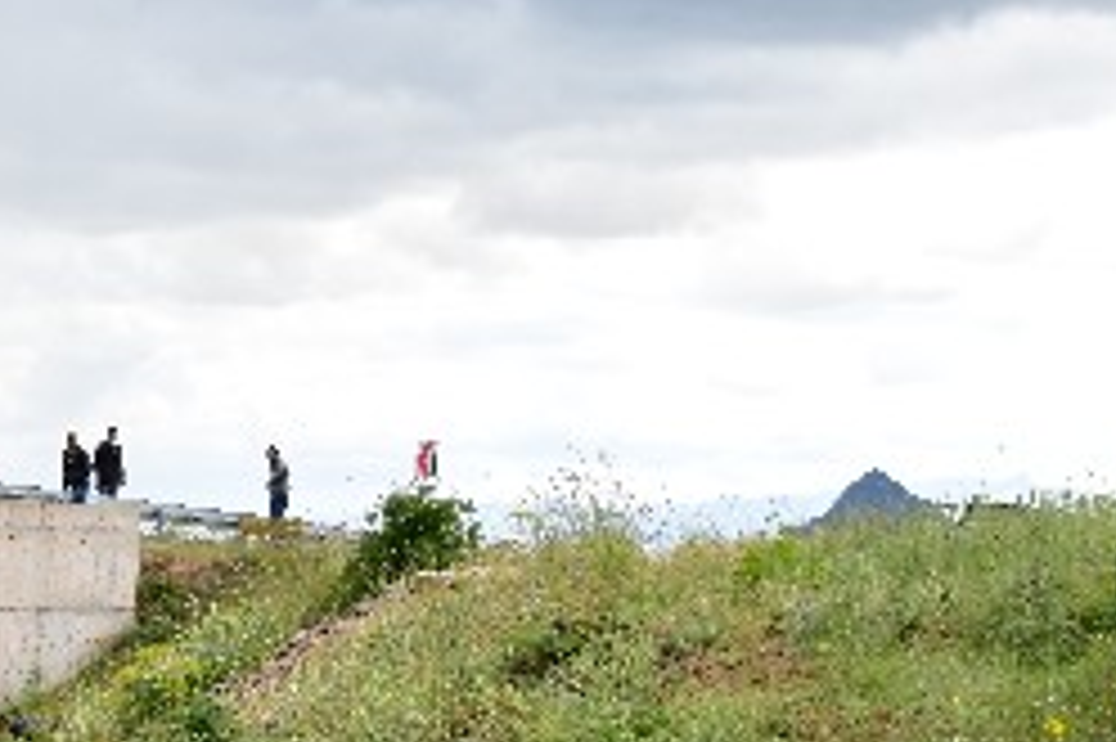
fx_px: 3346
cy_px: 920
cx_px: -198
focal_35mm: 108
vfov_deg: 12.3
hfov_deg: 18.1
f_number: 5
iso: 320
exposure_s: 1/640
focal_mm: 40
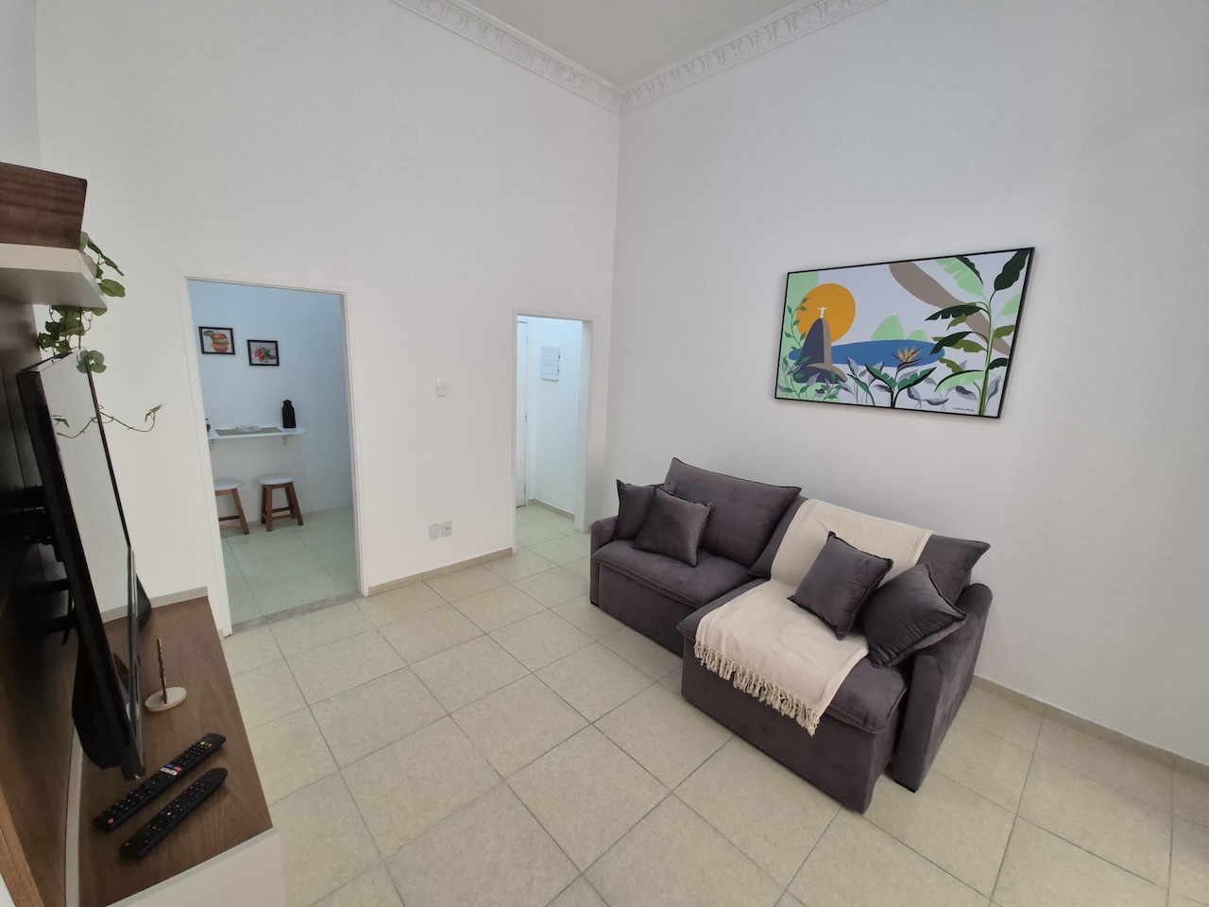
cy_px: 454
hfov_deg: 106.2
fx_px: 454
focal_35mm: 13
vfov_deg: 89.9
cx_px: 604
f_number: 2.2
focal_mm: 2.2
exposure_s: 1/60
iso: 100
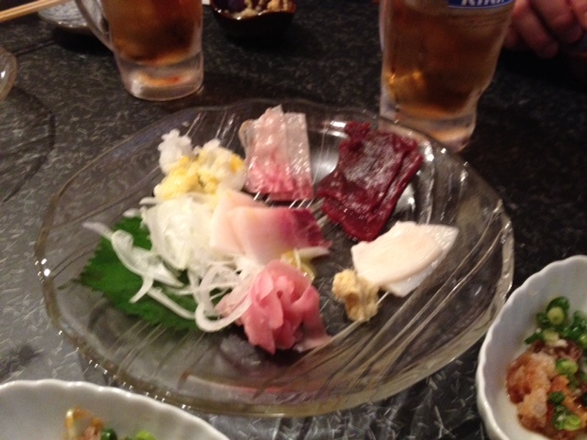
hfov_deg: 52.6
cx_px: 294
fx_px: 594
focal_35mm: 35
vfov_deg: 40.7
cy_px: 220
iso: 400
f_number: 2.4
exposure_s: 1/15
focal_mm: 4.28
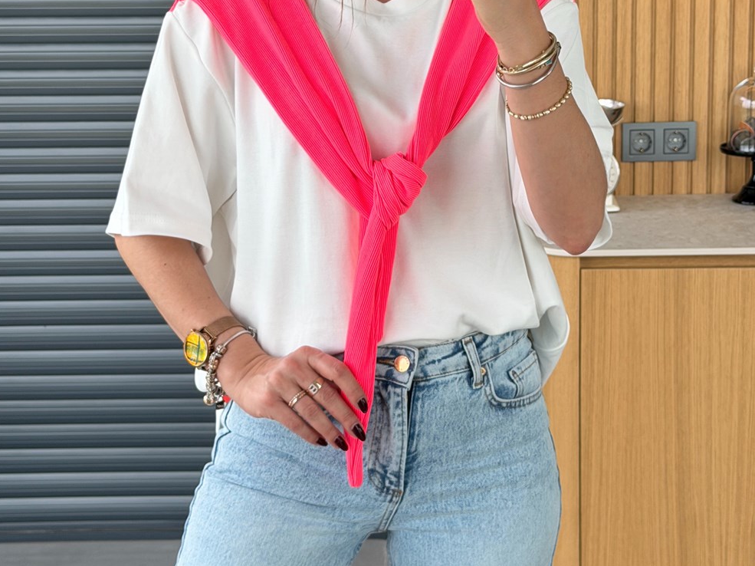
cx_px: 405
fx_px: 1701
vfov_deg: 18.8
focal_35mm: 78
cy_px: 182
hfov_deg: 25.0
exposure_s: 1/212
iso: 50
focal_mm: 6.76
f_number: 1.78
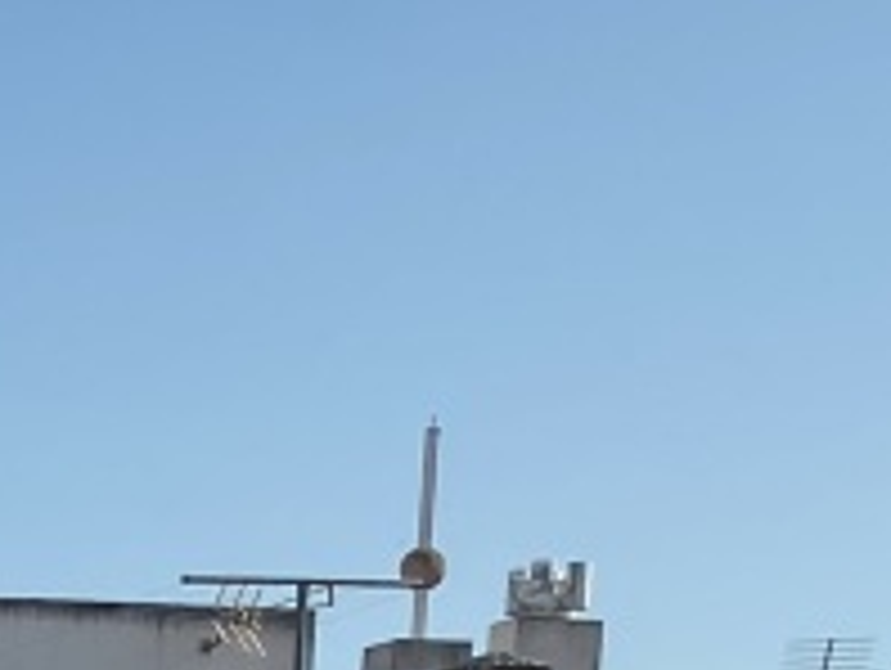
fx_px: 4613
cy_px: 1686
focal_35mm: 179
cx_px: -1478
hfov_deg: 9.4
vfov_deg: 7.7
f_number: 1.8
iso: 32
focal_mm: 4.25
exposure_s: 1/3300
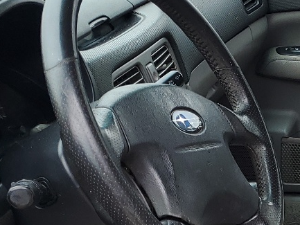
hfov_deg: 18.8
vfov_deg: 15.0
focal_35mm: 96
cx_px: 403
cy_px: 256
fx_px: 832
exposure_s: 1/192
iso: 50
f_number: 1.5
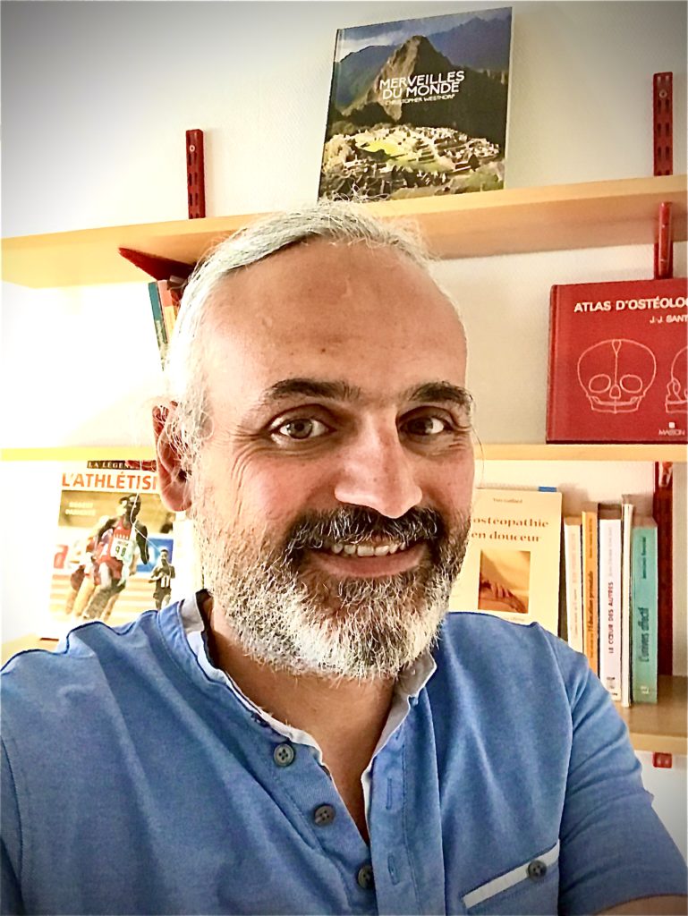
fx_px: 847
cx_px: 344
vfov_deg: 56.8
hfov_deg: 44.2
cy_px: 458
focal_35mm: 32
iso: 250
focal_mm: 2.87
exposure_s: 1/17
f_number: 2.2
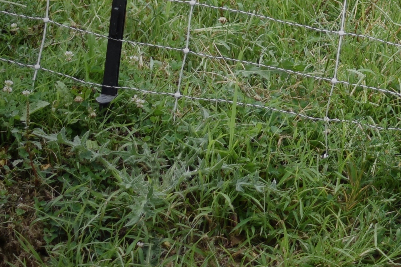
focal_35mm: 319
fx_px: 3552
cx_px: 685
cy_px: -295
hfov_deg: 6.3
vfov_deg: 4.2
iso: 100
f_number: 1.8
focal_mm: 50
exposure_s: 1/1600
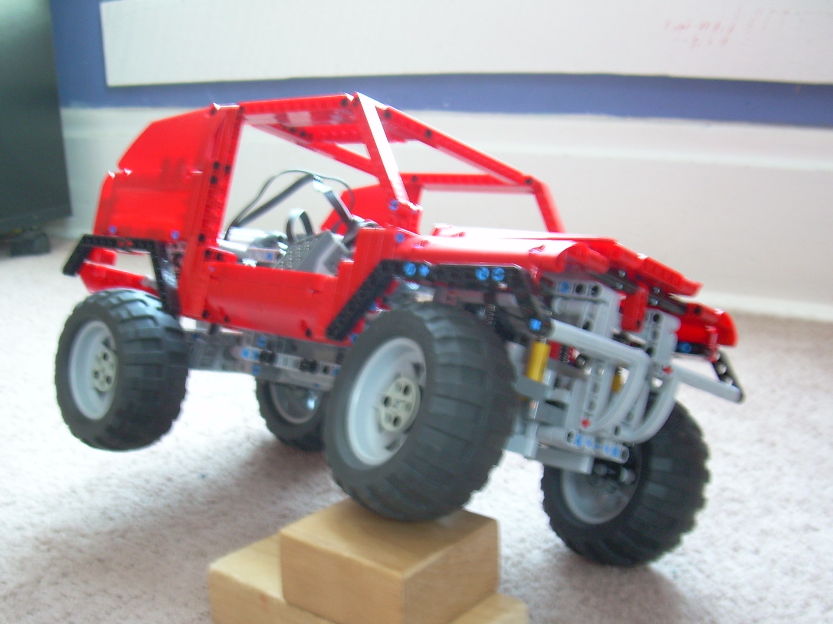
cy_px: 367
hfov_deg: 42.0
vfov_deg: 32.1
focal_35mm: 45
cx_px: 360
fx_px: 1083
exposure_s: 1/2.2
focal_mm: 6.3
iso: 92
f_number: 2.8
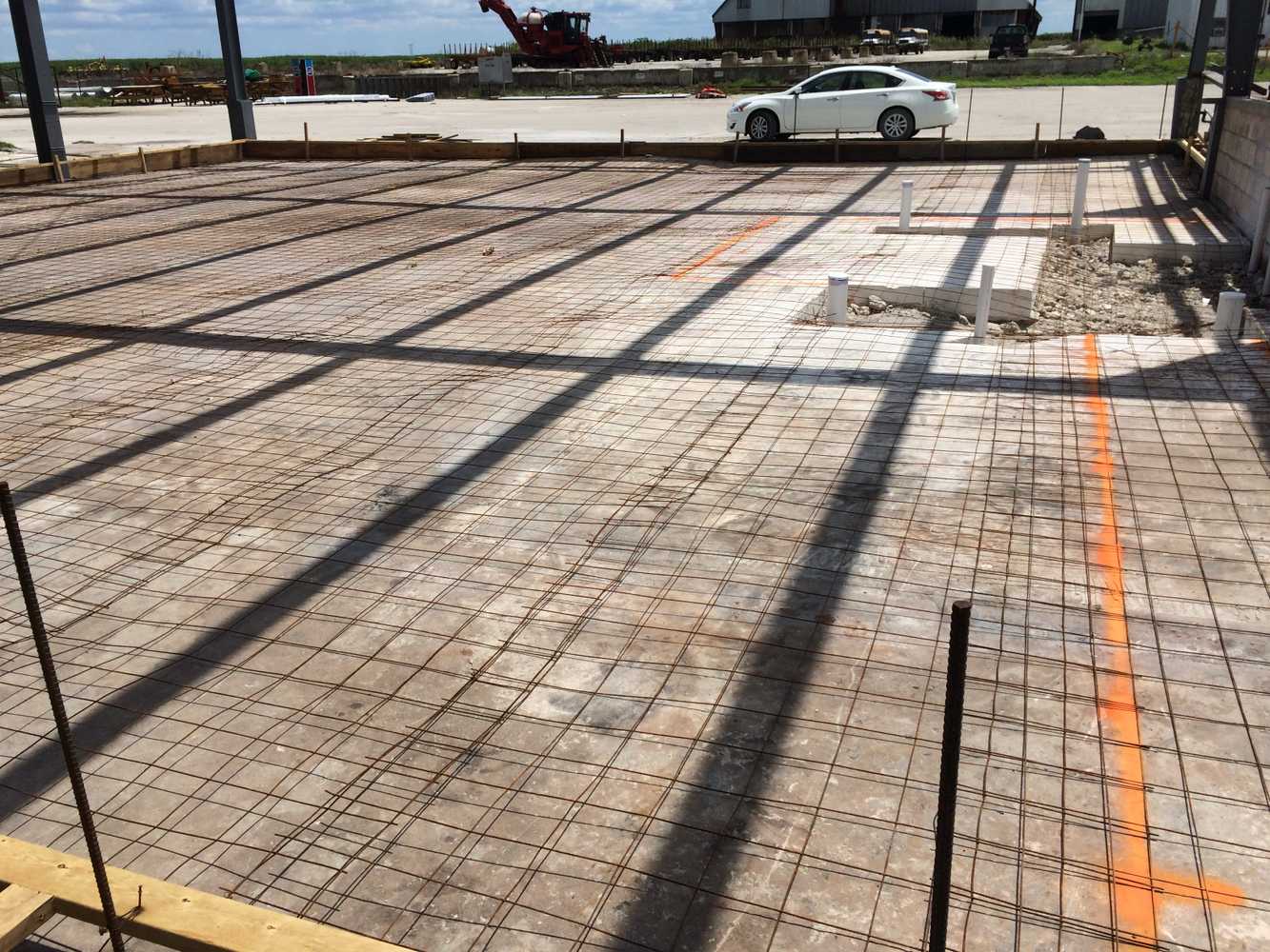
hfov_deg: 61.7
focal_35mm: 29
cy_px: 476
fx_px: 1064
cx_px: 635
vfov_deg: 48.2
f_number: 2.2
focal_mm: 4.15
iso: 32
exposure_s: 1/4566
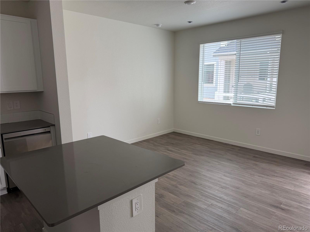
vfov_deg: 56.8
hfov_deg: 71.6
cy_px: 116
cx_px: 155
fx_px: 215
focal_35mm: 24
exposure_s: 1/180
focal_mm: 6.76
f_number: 1.78
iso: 100
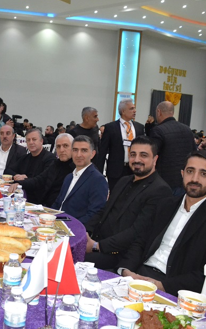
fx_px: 377
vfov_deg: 47.2
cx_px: -11
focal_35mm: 42
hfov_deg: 28.3
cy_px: 163
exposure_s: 1/60
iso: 3200
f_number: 3.5
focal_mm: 18
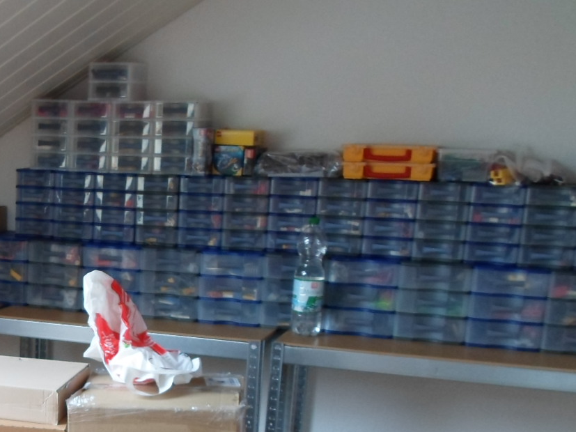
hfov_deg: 29.9
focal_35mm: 60
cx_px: -6
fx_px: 998
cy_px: 396
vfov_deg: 23.7
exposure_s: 1/30
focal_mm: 4.5
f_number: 2.5
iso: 160
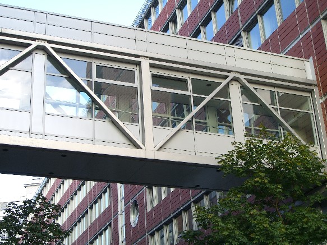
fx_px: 642
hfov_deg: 28.6
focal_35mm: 68
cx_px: 164
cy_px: 122
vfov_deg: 21.6
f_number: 4
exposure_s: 1/125
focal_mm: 14.2
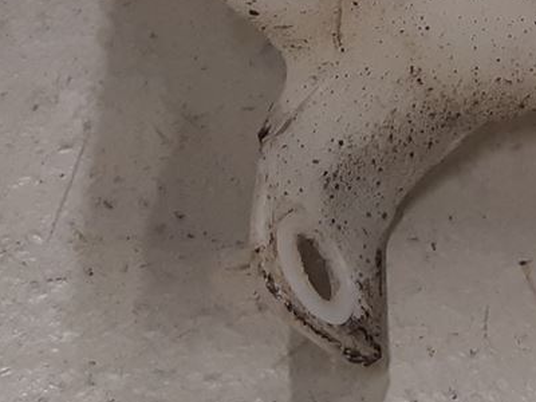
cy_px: -575
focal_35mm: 133
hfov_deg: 14.5
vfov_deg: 9.8
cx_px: 598
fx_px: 2059
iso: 80
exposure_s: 1/50
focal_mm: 3.93
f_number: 1.7
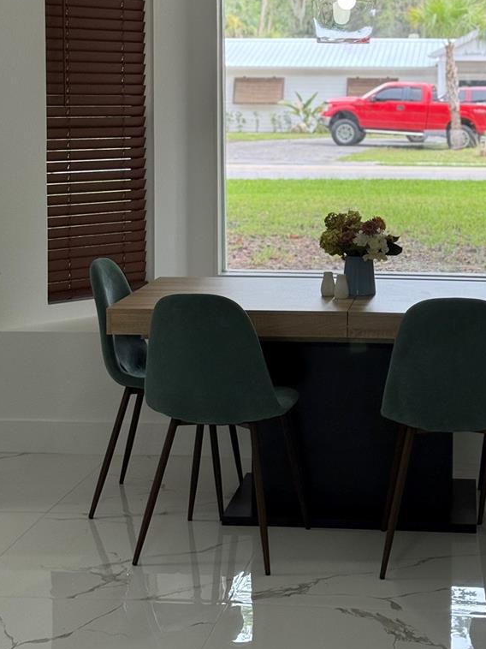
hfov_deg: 19.3
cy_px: 187
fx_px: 1423
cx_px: 354
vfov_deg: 25.4
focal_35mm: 76
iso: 64
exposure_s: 1/363
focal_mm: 6.76
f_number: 1.78
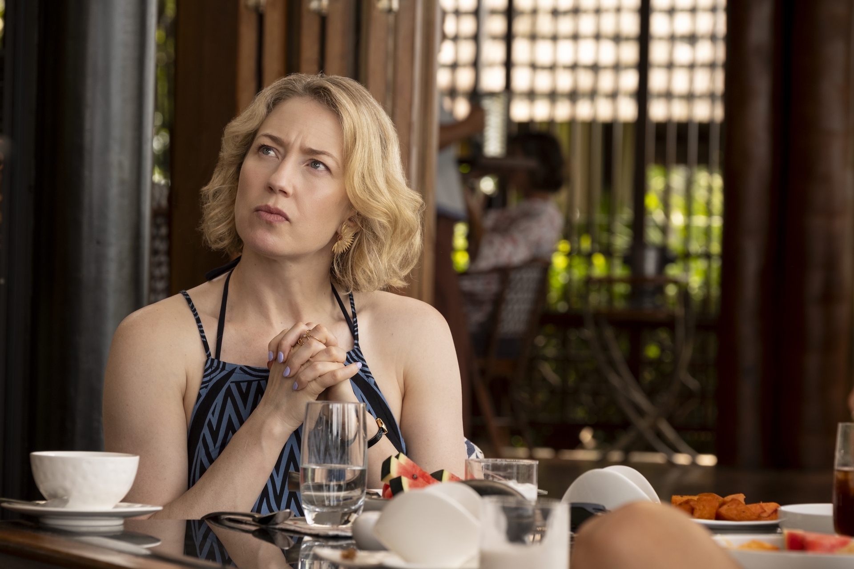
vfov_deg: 10.1
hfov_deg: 15.1
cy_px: 284
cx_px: 427
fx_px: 3226
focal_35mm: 136
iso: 320
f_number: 5.6
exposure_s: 1/125
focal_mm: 90.6
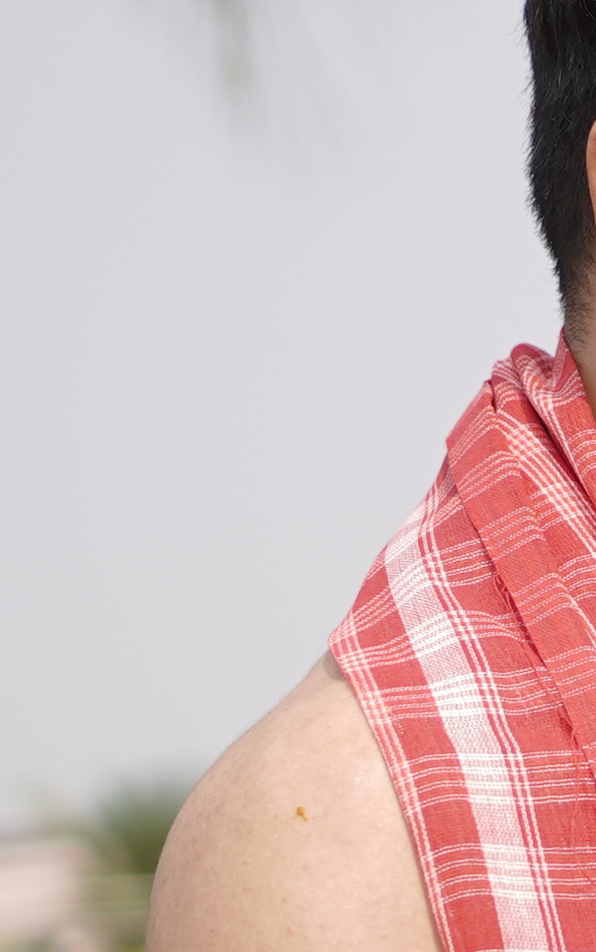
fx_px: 5325
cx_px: 1306
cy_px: 842
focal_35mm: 205
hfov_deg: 6.2
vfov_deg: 10.2
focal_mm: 35
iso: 80
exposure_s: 1/2500
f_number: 1.8
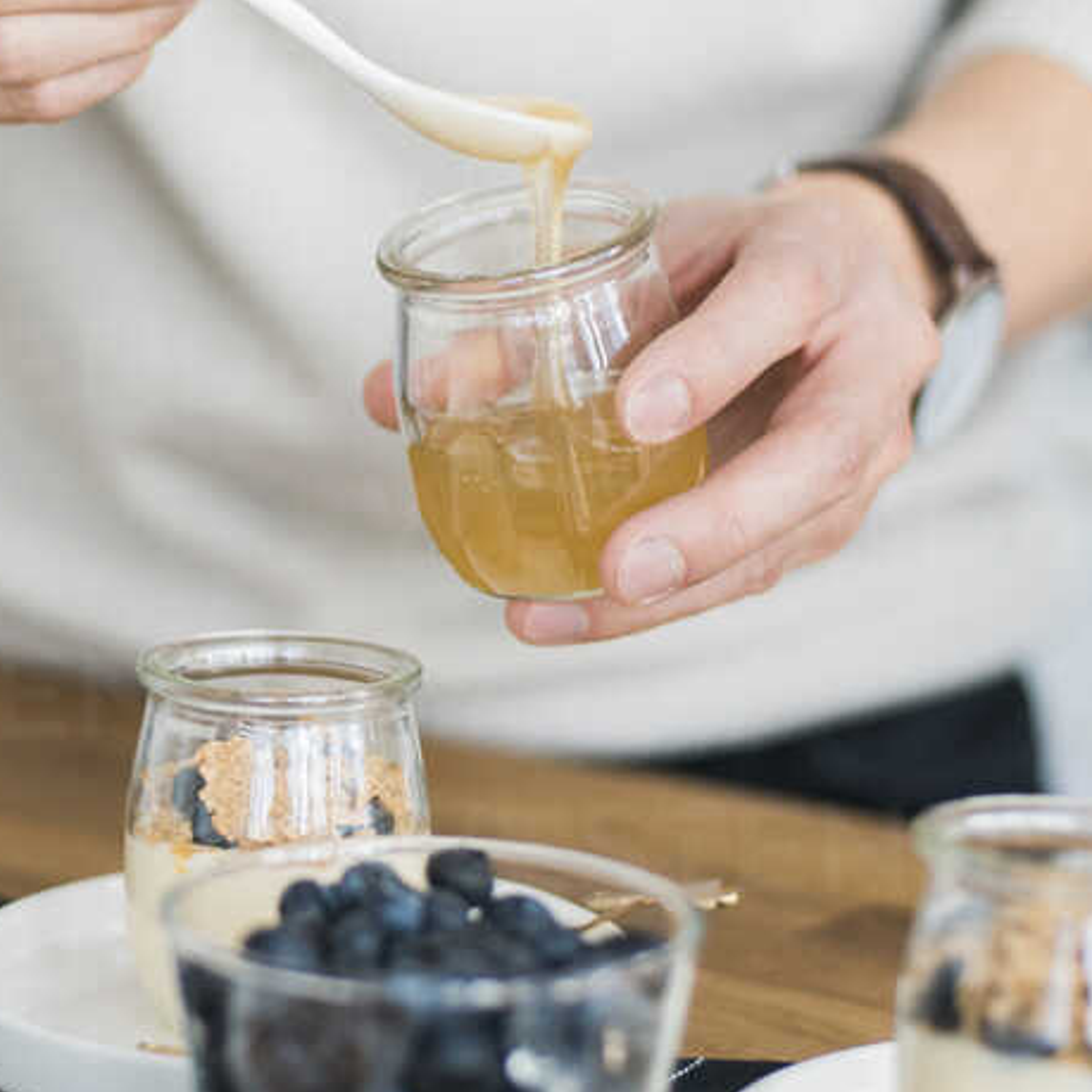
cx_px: 136
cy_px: 462
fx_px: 4069
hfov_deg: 15.1
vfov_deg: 15.3
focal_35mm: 114
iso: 400
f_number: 2.2
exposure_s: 1/320
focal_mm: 50
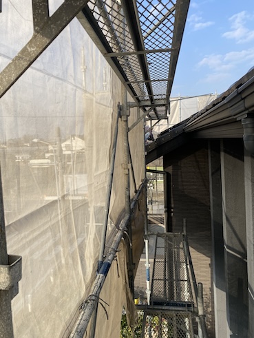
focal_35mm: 26
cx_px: 127
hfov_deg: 53.1
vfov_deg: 67.3
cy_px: 169
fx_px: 254
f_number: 1.8
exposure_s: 1/1218
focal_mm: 4.25
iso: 32
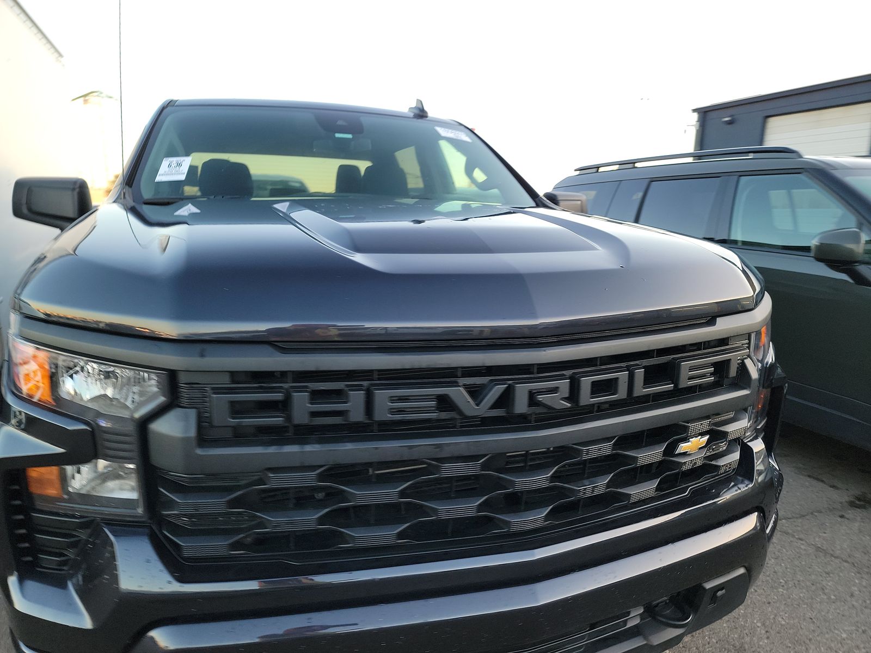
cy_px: 326
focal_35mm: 24
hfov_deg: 71.6
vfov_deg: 56.8
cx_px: 436
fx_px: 604
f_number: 1.8
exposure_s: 1/59
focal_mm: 6.7
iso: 87
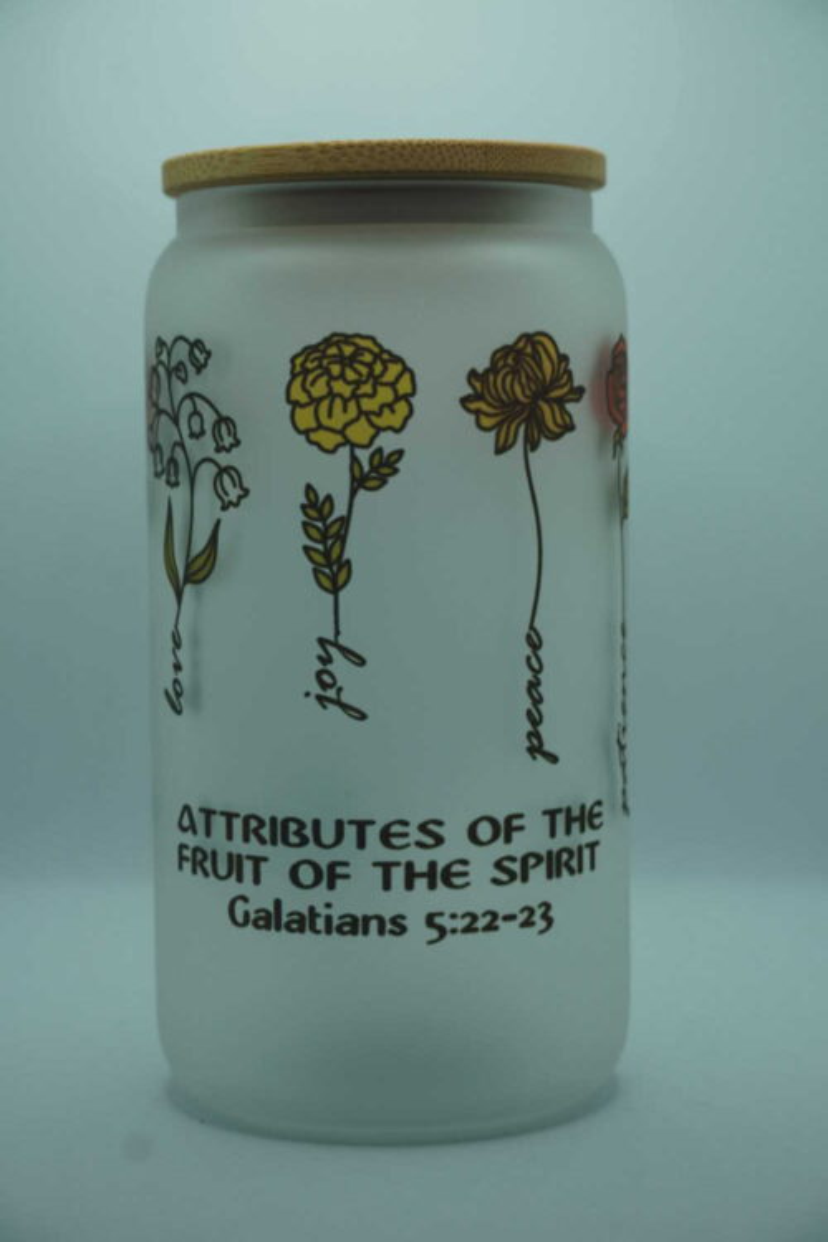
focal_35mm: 75
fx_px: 2587
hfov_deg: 18.2
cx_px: 414
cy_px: 621
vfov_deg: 27.0
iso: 100
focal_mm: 50
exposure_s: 1/100
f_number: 5.6
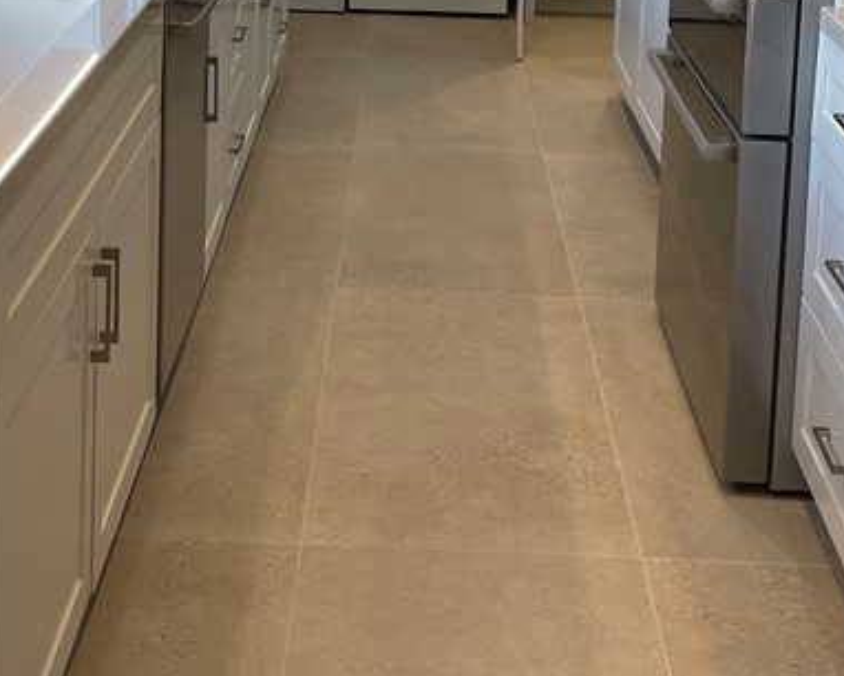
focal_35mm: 68
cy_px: -49
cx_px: 409
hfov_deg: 27.9
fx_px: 1699
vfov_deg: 21.5
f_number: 1.6
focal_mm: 4.2
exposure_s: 1/120
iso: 50
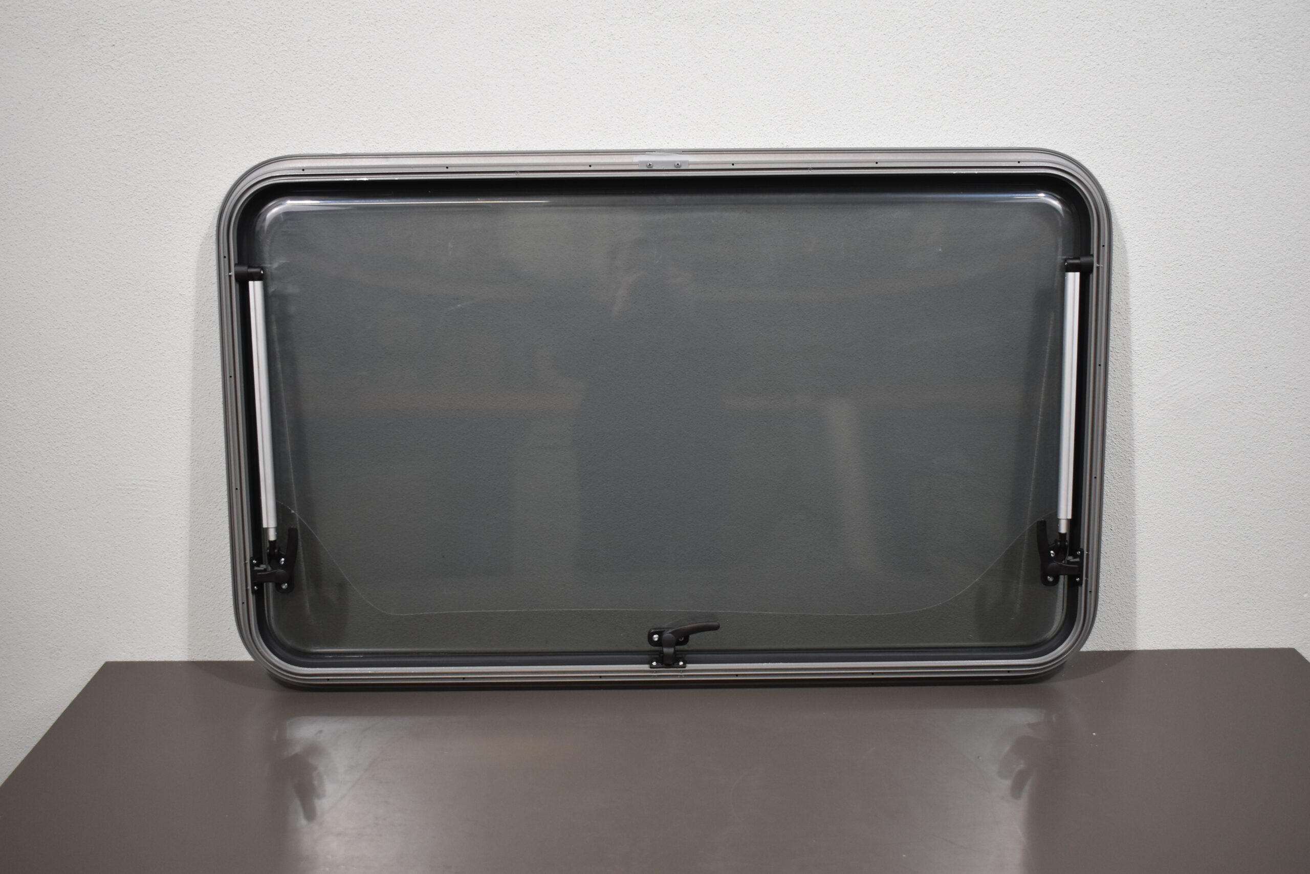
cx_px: 655
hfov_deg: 51.3
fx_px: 1365
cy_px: 437
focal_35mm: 38
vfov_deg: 35.5
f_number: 4
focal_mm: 25
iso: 800
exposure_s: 1/200
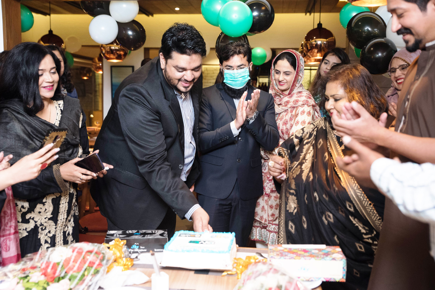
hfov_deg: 48.4
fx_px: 483
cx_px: 218
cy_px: 145
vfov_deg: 33.4
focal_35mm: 40
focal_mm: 40
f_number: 4
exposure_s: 1/125
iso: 4000
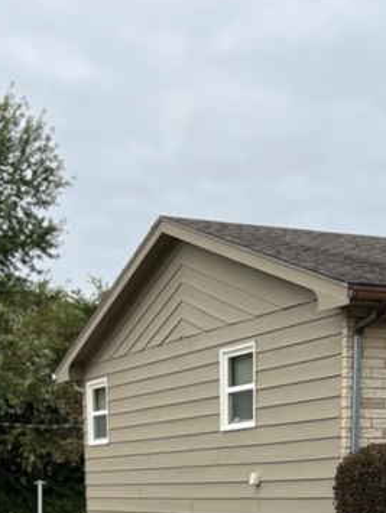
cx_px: 201
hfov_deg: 18.7
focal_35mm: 79
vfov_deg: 21.9
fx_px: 1172
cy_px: 691
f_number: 1.5
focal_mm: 5.7
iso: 50
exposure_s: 1/2123
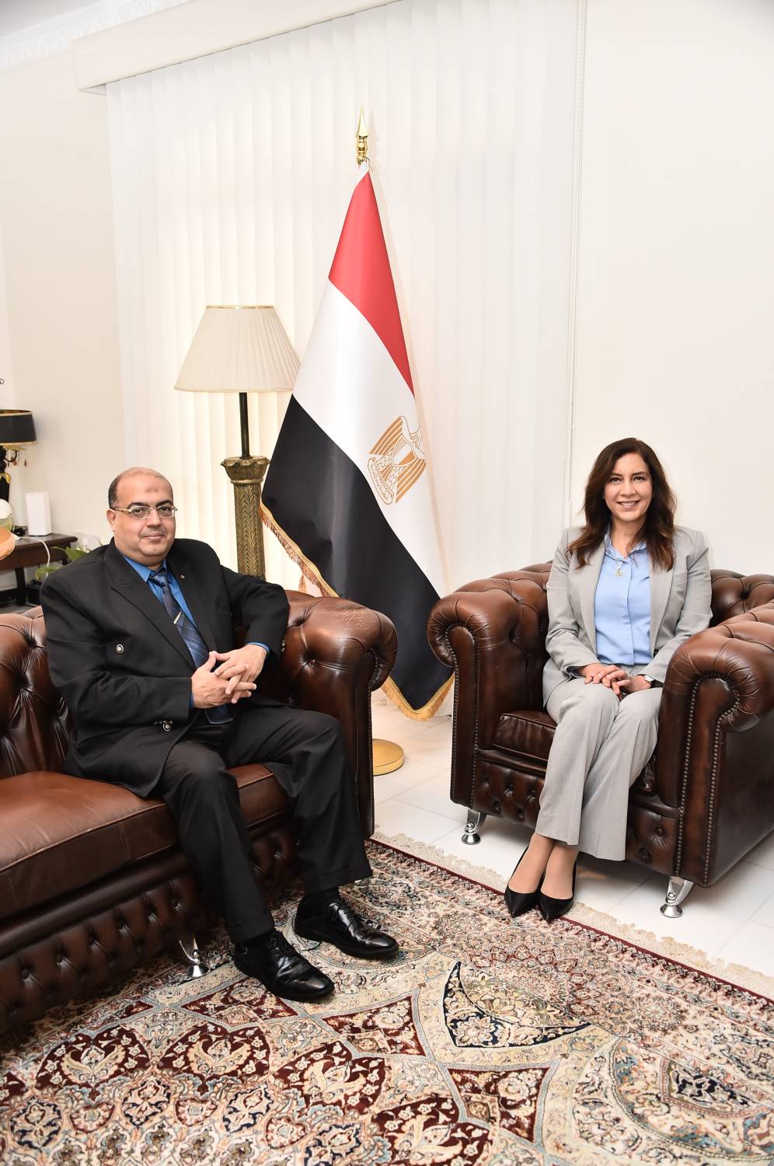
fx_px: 1035
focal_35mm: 32
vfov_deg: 58.8
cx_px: 387
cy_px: 583
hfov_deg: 41.0
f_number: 4.5
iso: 1250
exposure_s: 1/125
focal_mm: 32
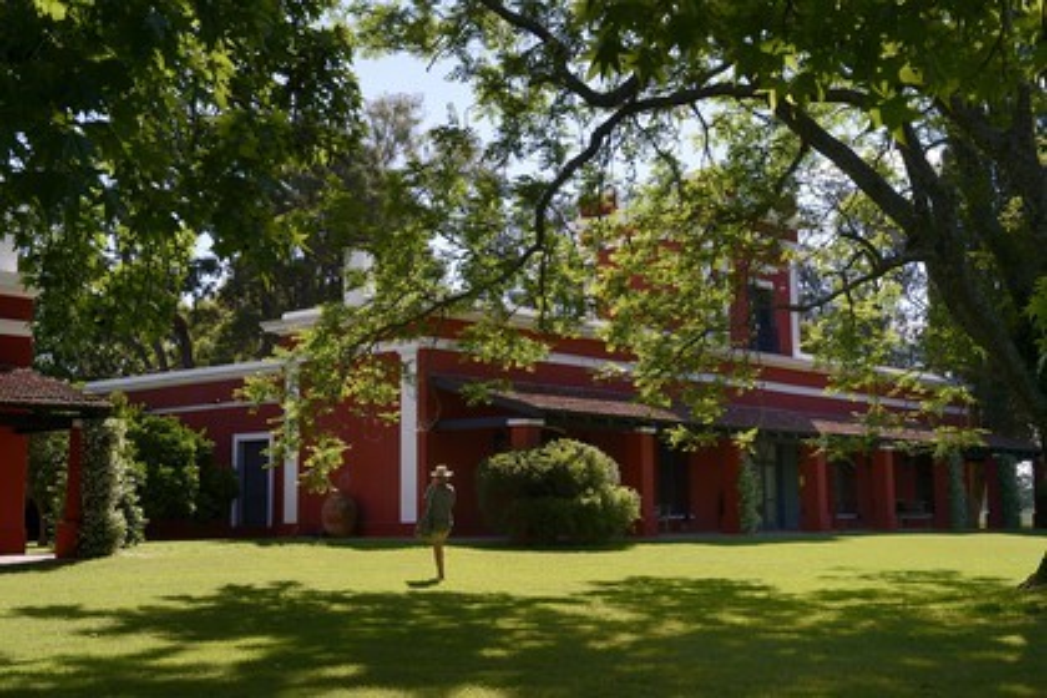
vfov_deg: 28.1
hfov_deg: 41.1
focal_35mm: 48
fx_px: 1396
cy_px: 349
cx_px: 524
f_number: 11
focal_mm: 48
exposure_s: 1/160
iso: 200
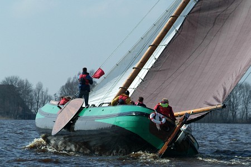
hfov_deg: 11.4
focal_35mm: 180
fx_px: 1255
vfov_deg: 7.6
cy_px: 84
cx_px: 126
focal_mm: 120
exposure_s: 1/1500
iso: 400
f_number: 9.5
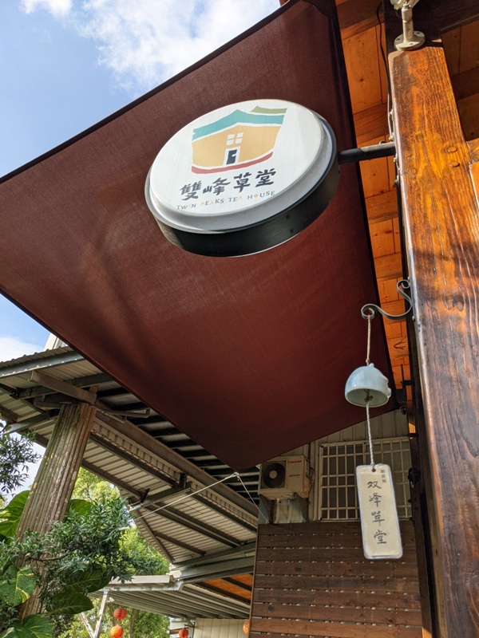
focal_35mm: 27
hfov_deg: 51.4
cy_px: 319
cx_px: 240
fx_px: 498
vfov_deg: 65.3
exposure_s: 1/1300
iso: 39
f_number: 1.73
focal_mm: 4.38
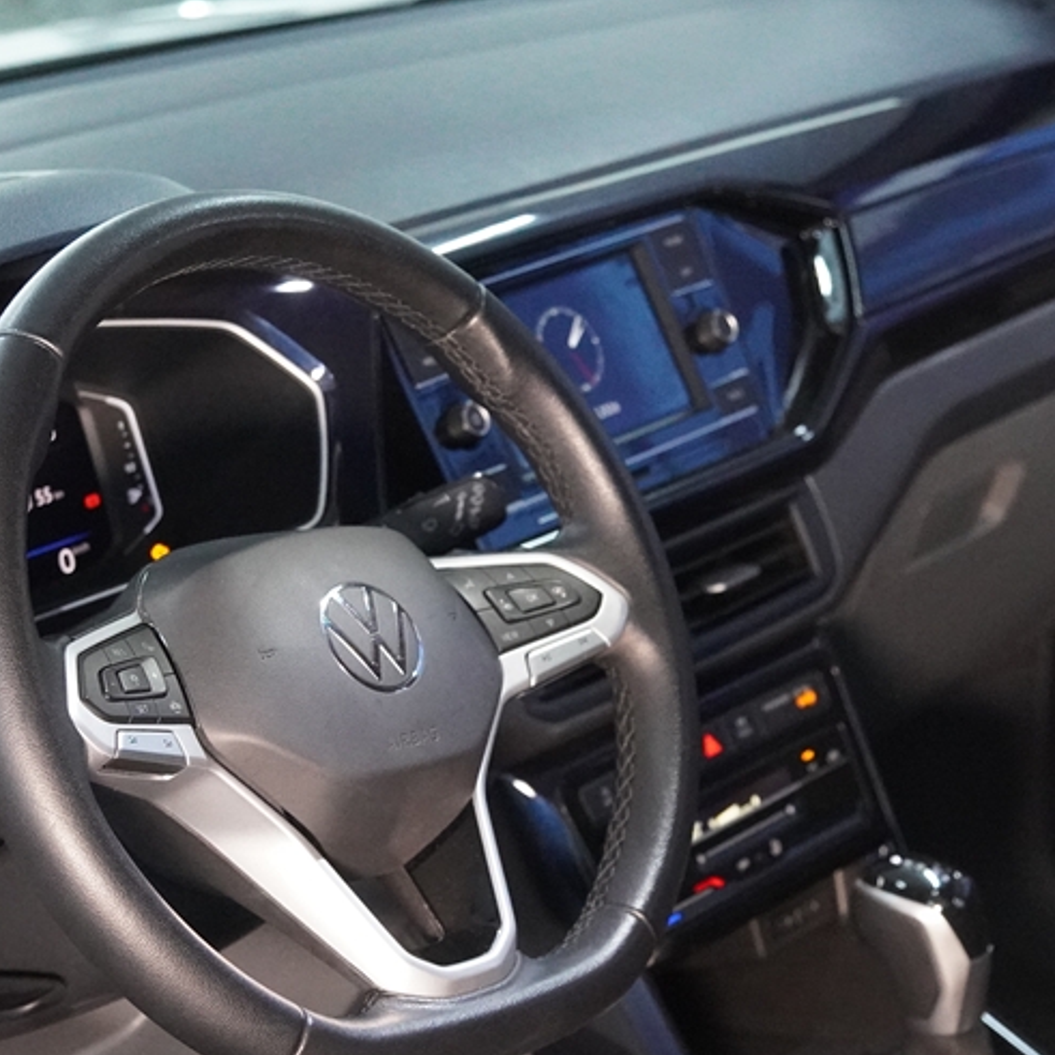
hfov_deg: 17.2
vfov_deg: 17.2
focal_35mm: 101
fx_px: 3483
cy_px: 639
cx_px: 393
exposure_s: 1/160
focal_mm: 38
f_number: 2.8
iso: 6400
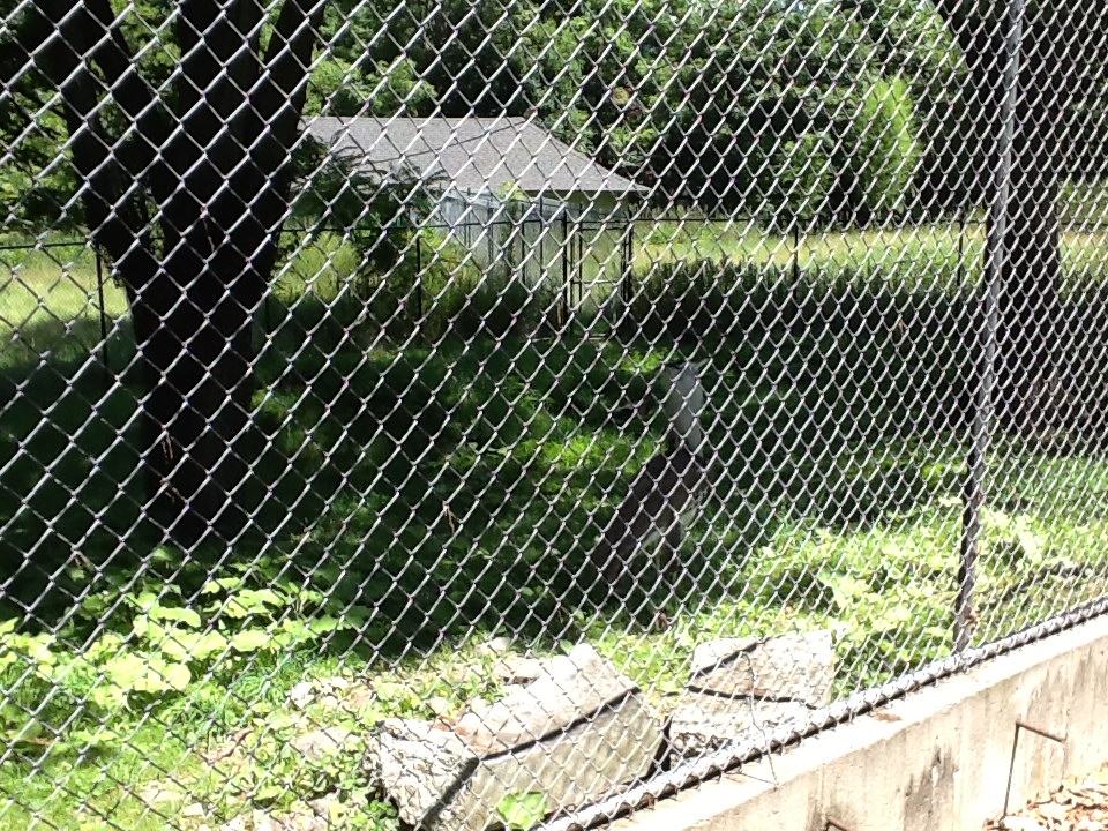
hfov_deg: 56.8
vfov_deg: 44.2
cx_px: 554
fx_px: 1024
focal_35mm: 32
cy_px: 416
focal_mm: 2.03
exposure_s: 1/411
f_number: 2.4
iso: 64
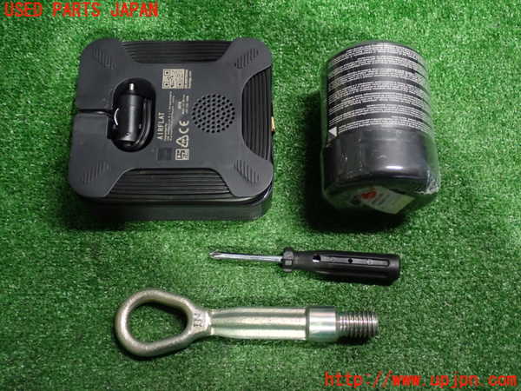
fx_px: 662
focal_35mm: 44
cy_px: 196
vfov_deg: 32.9
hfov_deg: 42.9
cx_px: 260
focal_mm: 7.84
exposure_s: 1/30
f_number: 2.9
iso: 800
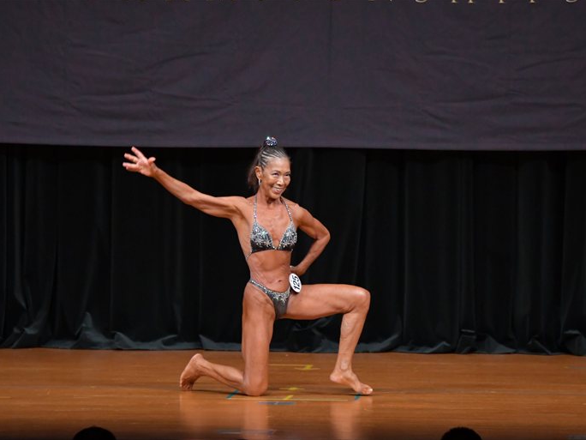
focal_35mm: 294
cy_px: 220
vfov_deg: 5.1
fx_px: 4977
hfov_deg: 6.7
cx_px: 317
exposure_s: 1/400
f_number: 5.6
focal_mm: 180
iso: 4000
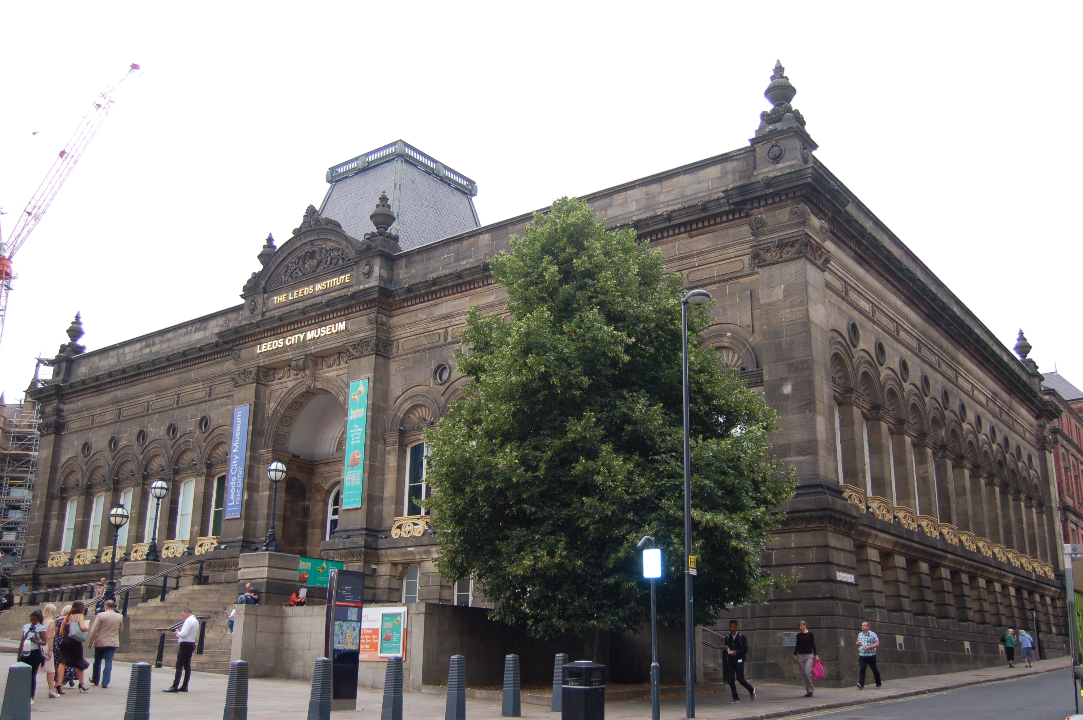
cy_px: 360
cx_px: 542
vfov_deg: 38.3
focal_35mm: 34
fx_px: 1037
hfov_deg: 55.1
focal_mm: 23
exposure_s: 1/500
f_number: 3.8
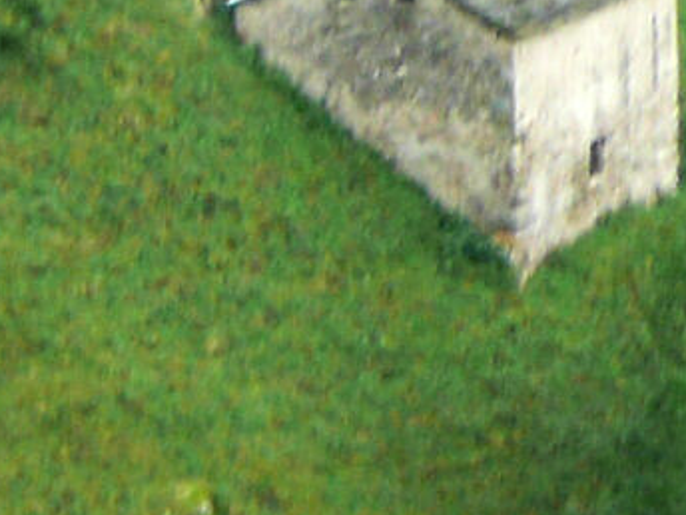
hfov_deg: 1.6
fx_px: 24593
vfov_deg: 1.2
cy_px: 515
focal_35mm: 1241
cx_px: 2144
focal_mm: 29.2
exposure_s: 1/30
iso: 125
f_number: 4.8
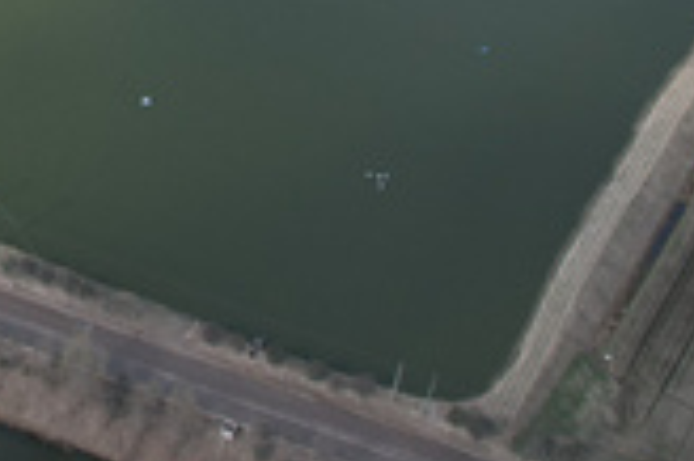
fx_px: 1810
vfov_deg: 13.0
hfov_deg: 18.2
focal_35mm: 94
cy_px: -393
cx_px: -474
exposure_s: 1/1250
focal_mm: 8.38
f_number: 2.8
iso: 100
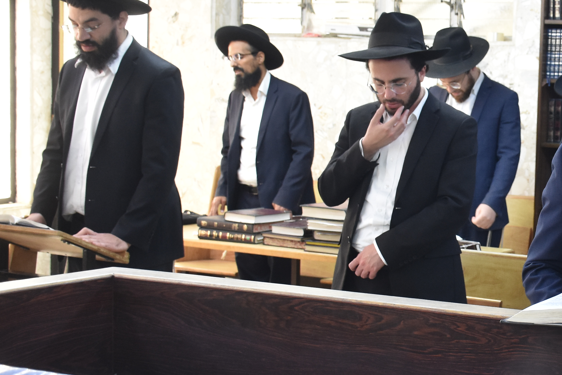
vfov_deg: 17.7
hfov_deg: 24.8
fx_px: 1204
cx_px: 592
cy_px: 161
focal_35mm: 77
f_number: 5.6
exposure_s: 1/100
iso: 1000
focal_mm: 23
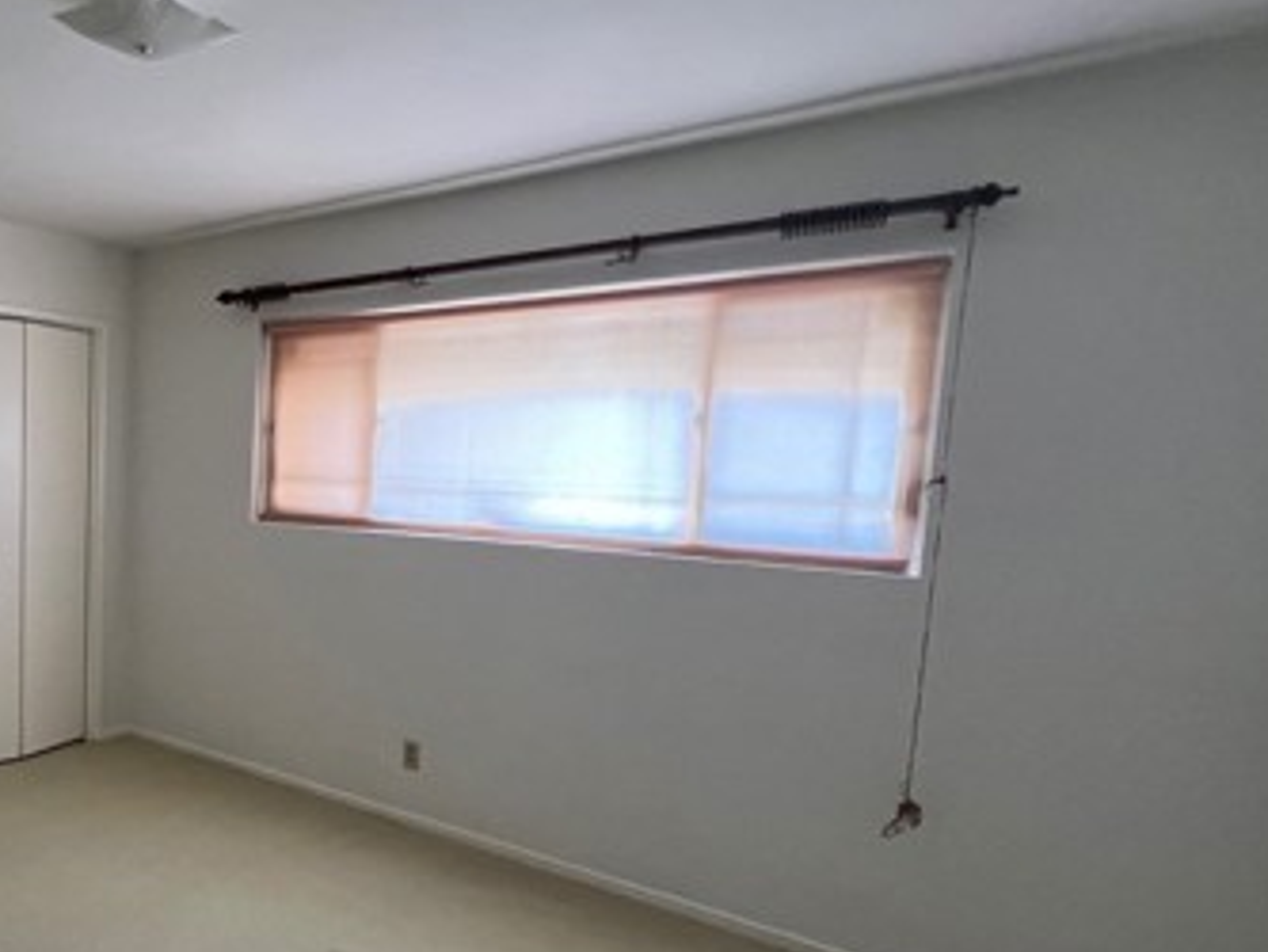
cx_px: 164
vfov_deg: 54.5
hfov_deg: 60.5
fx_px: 916
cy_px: 571
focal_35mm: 25
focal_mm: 1.57
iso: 160
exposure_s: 1/60
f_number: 1.8
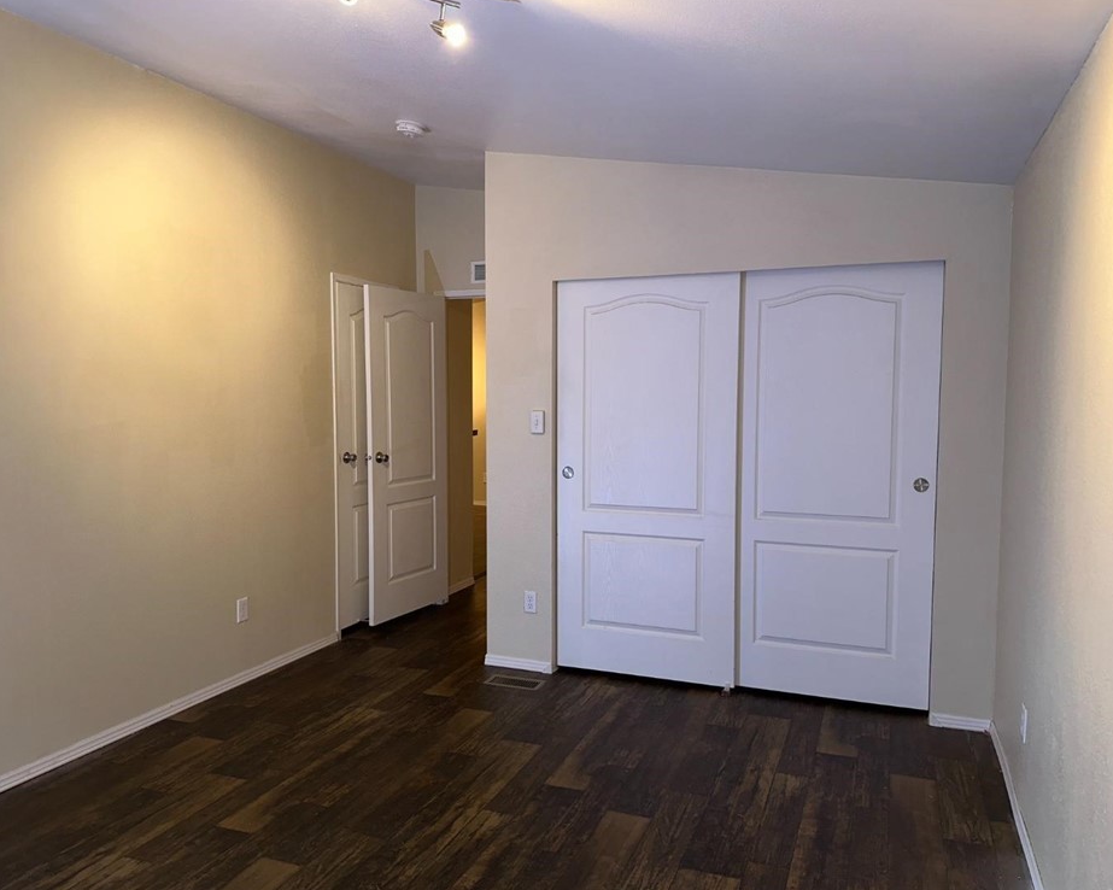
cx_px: 552
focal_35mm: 26
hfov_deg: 66.0
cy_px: 456
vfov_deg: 54.9
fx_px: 856
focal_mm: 6.86
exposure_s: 1/27
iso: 64
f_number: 1.78
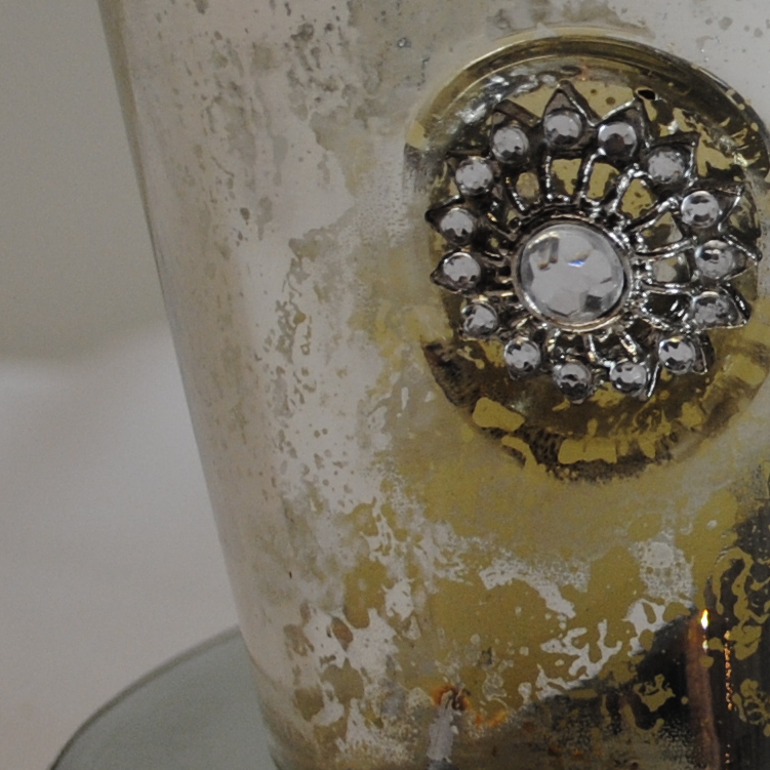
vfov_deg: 10.2
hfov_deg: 9.9
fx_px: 4303
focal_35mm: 171
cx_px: 1163
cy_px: 288
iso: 200
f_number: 4.2
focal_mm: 26
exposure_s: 1/60
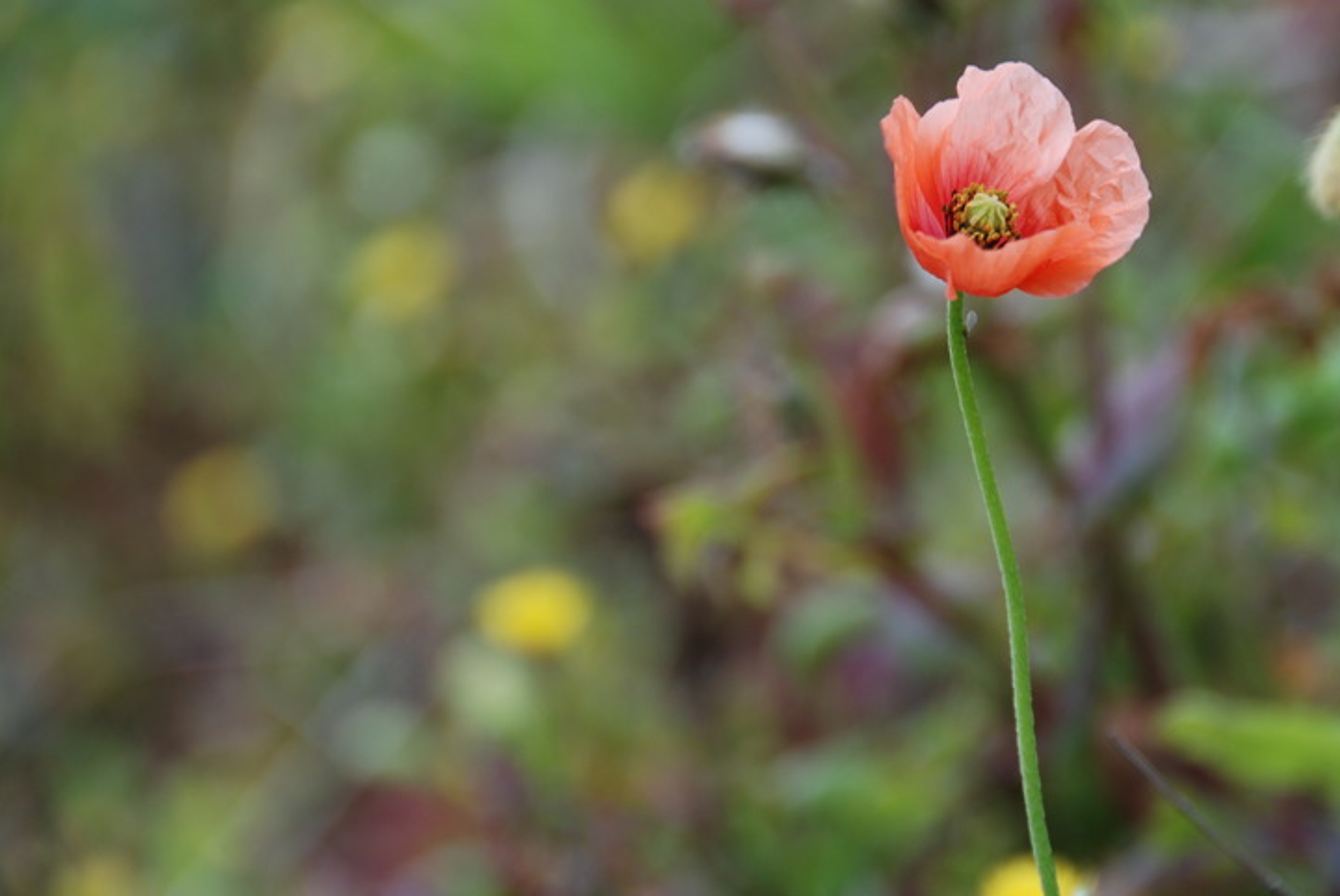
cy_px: 313
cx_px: 847
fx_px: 15869
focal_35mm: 426
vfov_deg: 3.2
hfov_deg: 4.8
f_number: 5.6
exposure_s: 1/80
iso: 100
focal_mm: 200
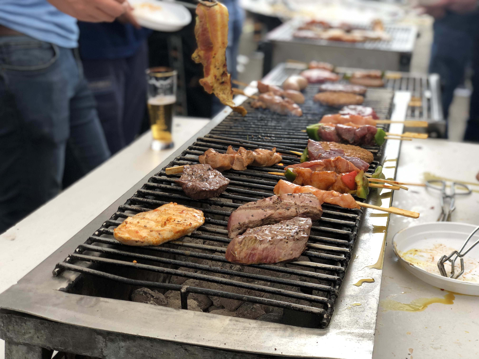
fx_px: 720
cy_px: 180
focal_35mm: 52
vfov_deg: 28.0
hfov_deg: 36.8
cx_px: 240
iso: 16
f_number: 2.4
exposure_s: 1/120
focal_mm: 6
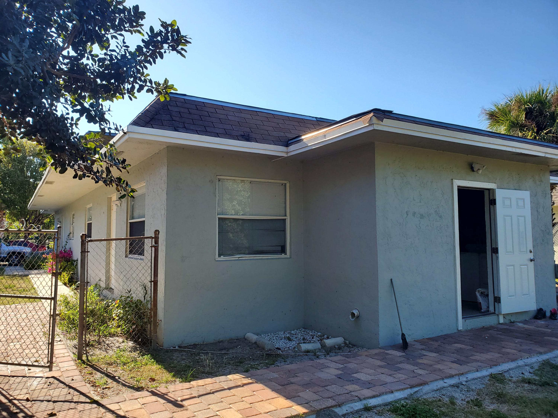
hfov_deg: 67.3
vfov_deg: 53.1
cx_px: 279
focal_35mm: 26
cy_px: 209
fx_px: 419
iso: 50
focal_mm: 4.3
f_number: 2.4
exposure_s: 1/842
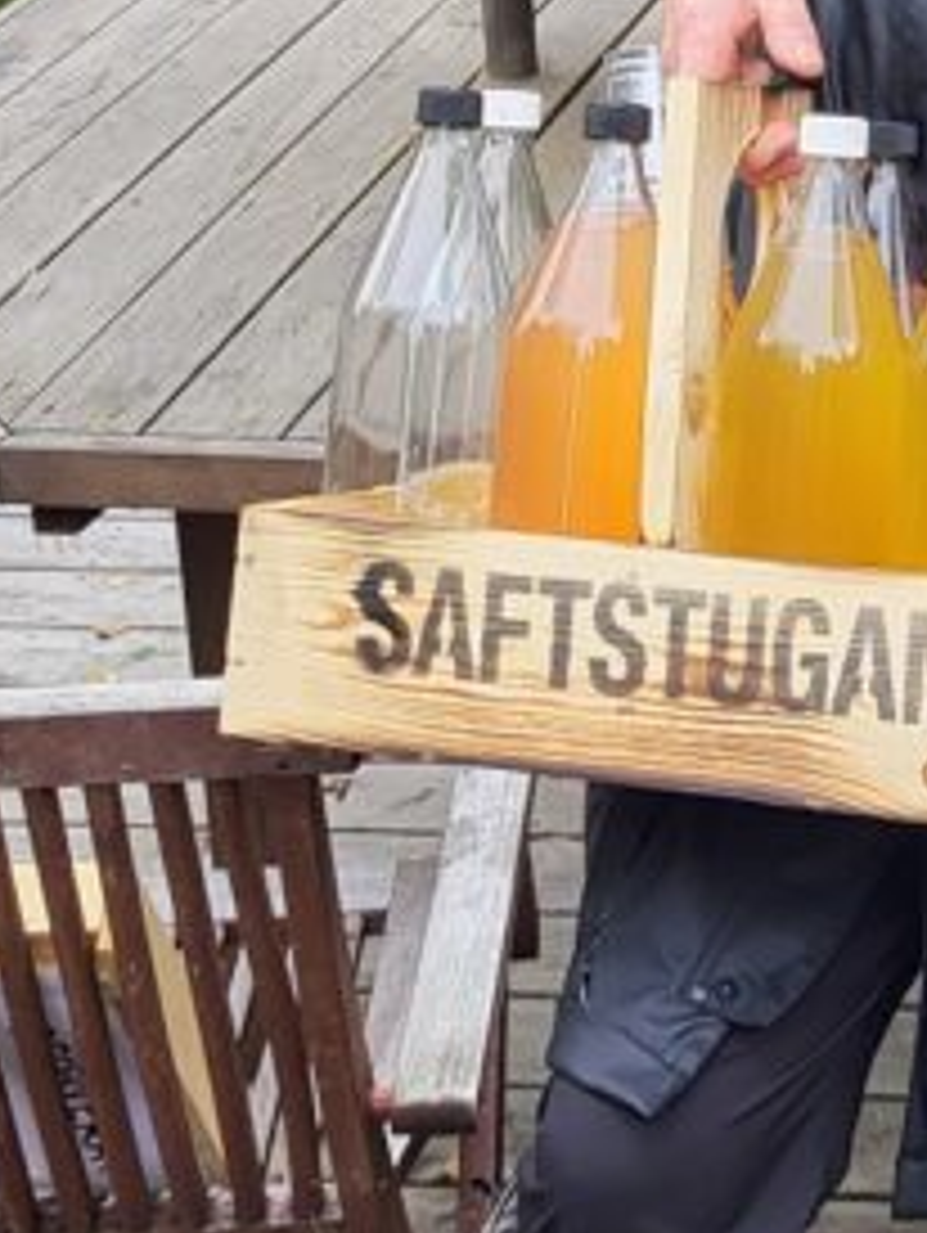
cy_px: -238
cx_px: 950
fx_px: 3458
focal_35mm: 97
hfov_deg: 15.0
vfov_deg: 19.1
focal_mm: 5.4
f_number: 1.8
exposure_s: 1/155
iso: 40
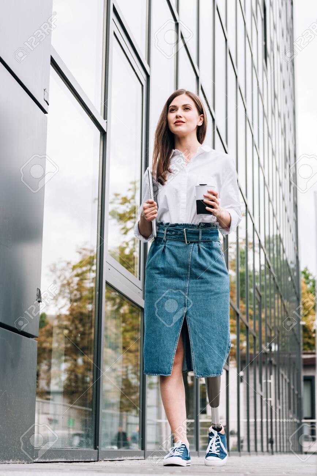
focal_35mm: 70
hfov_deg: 19.5
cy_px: 238
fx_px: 924
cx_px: 158
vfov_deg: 28.8
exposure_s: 1/160
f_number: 5
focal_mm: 70
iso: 100
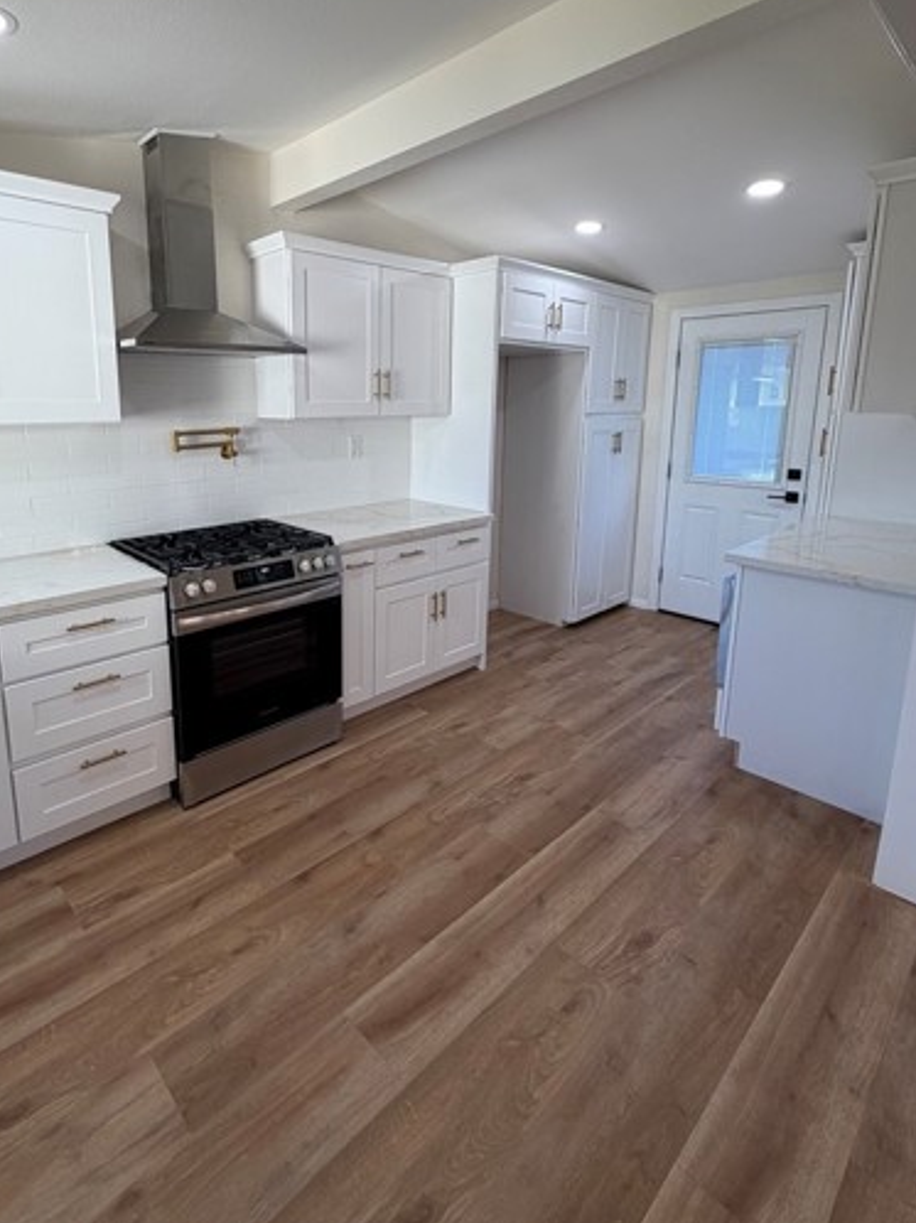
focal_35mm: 18
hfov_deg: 70.8
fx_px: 636
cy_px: 513
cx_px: 366
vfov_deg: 87.1
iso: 80
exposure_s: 1/120
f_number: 2.2
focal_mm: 2.22
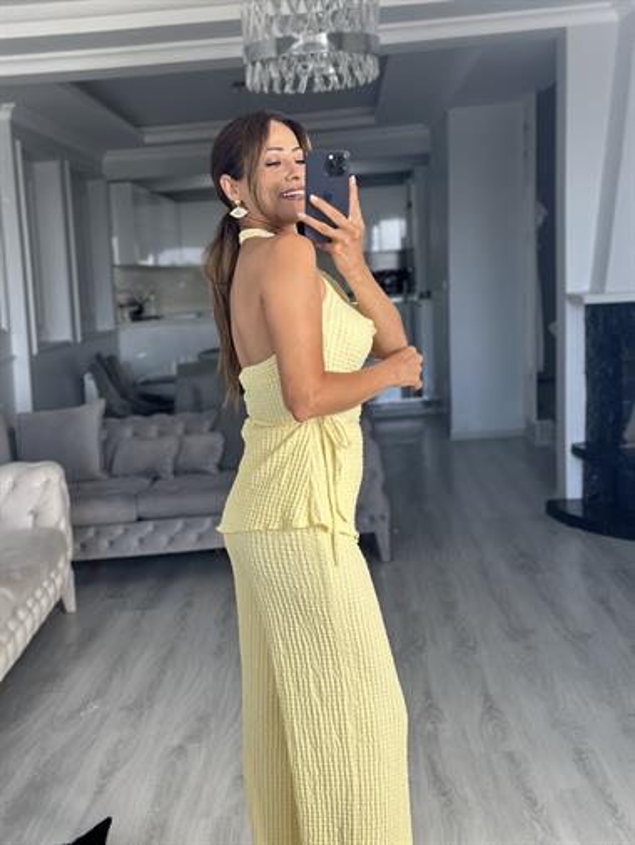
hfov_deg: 30.3
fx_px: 1173
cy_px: 422
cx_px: 318
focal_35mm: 48
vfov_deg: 39.6
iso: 125
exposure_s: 1/143
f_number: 1.78
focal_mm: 6.86
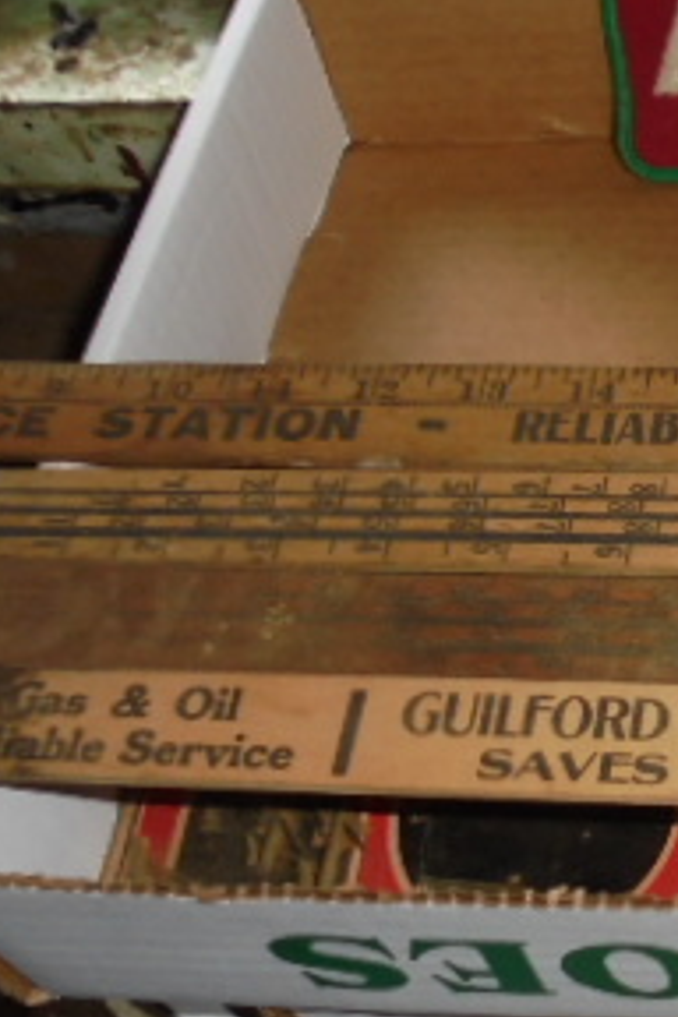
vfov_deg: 33.3
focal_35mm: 60
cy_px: 611
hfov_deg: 20.6
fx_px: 1695
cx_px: 879
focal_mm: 4.6
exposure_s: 1/30
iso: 200
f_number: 3.5
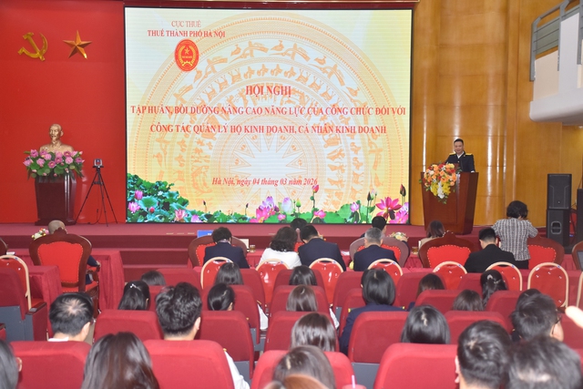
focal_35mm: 48
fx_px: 777
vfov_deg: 28.1
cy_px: 194
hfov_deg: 41.1
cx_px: 292
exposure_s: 1/250
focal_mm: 32
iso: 500
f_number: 4
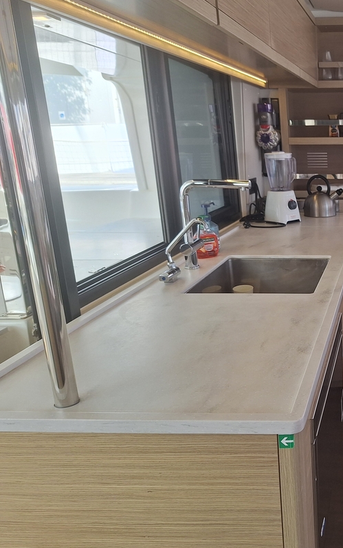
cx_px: 366
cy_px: 275
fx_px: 493
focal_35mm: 33
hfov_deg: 33.9
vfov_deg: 58.1
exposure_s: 1/331
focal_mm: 5.54
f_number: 1.8
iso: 40
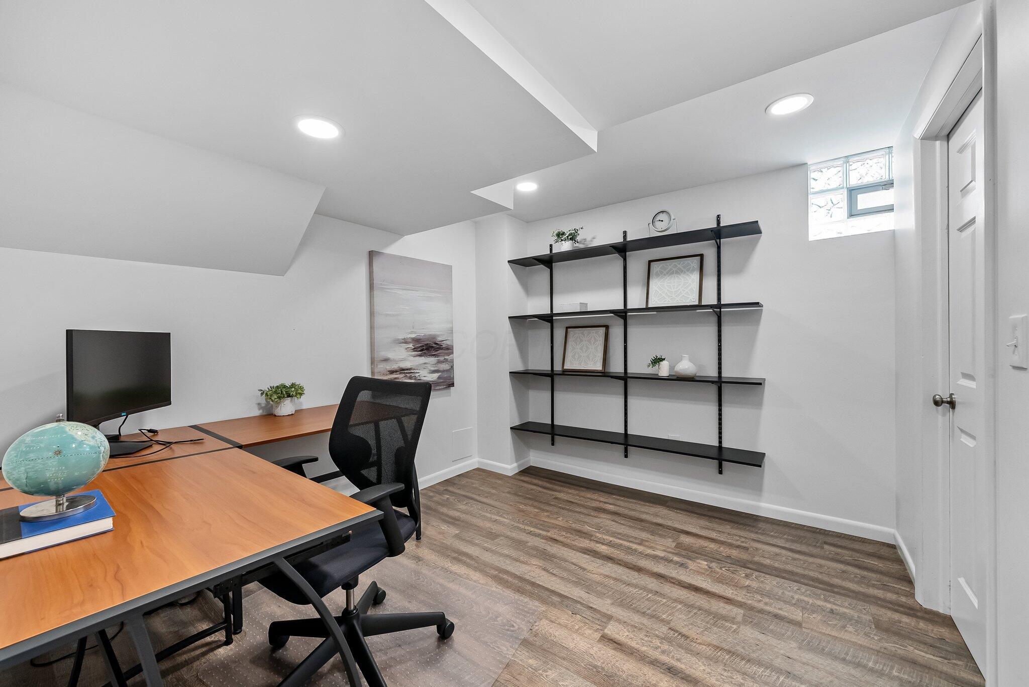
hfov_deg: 108.3
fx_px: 372
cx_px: 514
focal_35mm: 13
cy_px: 344
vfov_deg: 85.5
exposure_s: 1/4
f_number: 9
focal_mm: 13
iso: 800
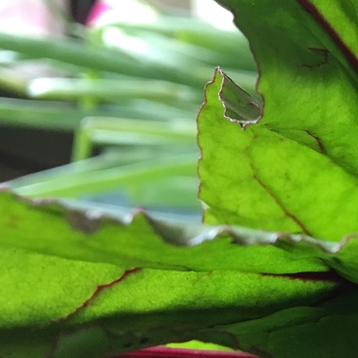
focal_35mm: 87
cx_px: 537
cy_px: 371
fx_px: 1018
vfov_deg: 19.3
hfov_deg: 17.8
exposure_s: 1/33
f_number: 2.2
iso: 64
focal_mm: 4.15
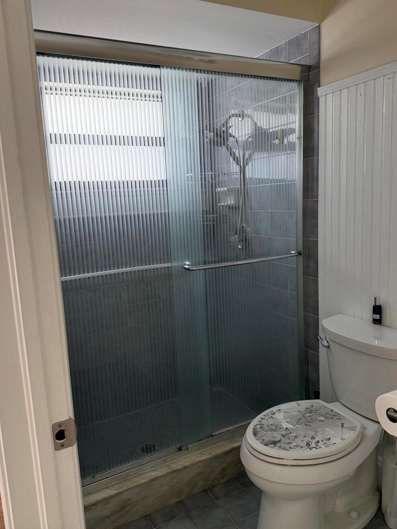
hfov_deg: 53.0
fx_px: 398
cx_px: 190
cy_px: 260
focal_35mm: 26
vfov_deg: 67.3
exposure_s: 1/240
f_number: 1.78
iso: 200
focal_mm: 6.76
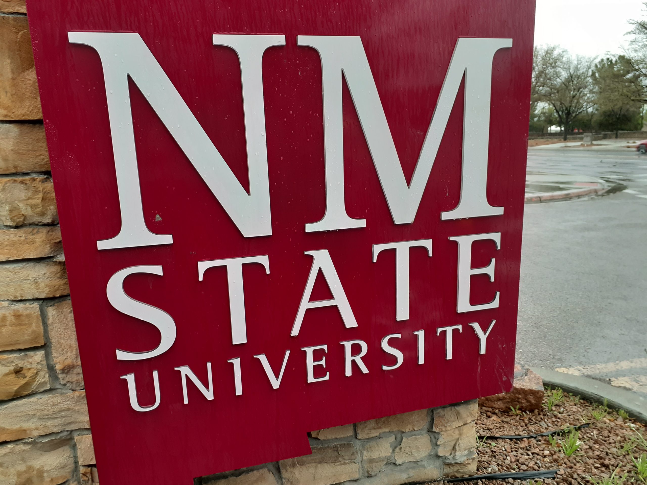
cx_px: 324
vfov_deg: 51.4
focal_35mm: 27
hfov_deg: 65.3
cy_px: 242
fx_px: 505
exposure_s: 1/60
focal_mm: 3.6
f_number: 1.9
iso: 80
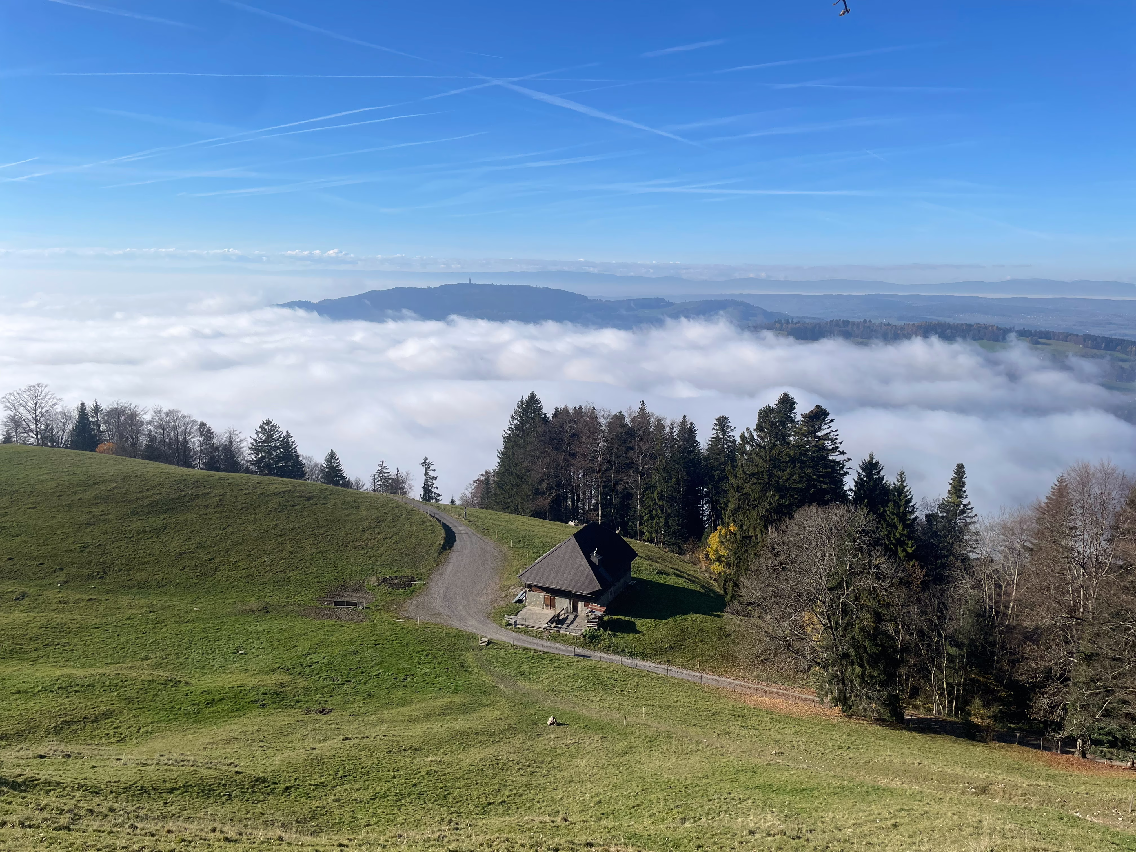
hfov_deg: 67.3
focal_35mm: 26
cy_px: 426
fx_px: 853
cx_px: 568
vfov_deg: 53.1
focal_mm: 4.2
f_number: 1.6
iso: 32
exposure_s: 1/5556
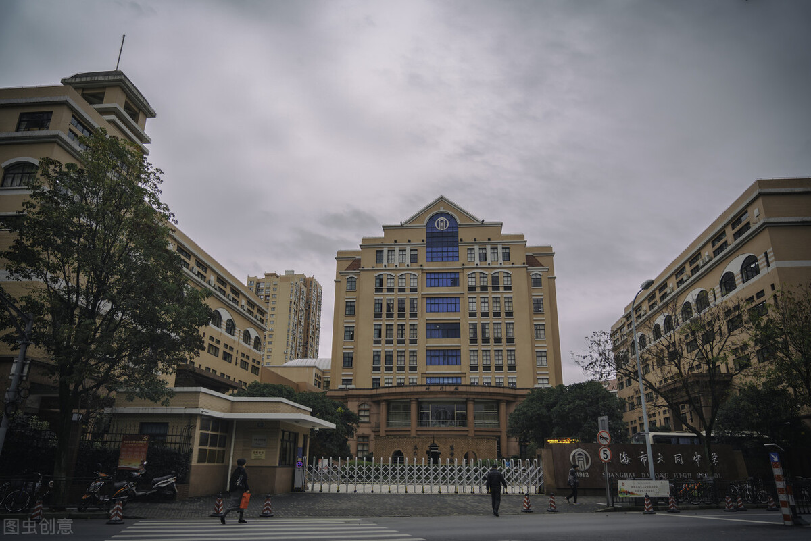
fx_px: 541
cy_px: 270
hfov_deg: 73.7
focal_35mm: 24
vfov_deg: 53.2
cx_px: 406
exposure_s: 1/500
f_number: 2.8
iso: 400
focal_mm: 24
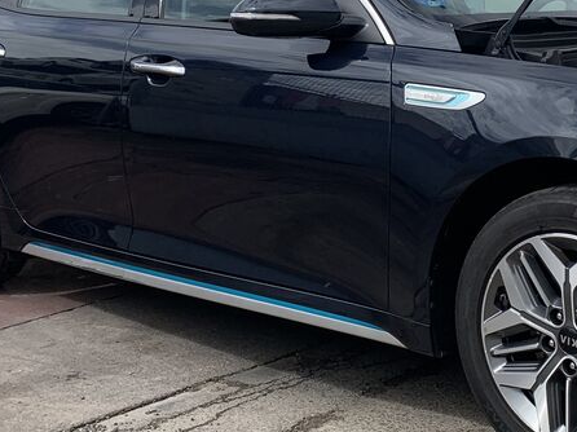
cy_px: 83
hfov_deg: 27.7
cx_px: 371
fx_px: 1166
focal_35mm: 70
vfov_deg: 20.7
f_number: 1.8
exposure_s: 1/2994
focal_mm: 4.25
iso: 25
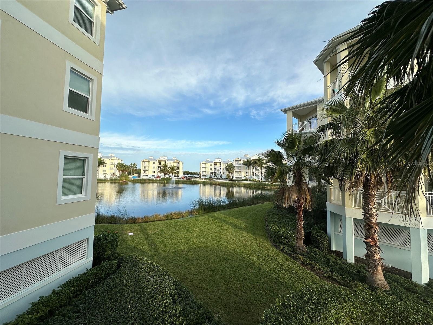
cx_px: 216
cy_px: 162
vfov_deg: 85.7
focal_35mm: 14
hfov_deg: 102.1
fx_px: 175
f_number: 2.2
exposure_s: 1/1135
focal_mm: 2.22
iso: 50
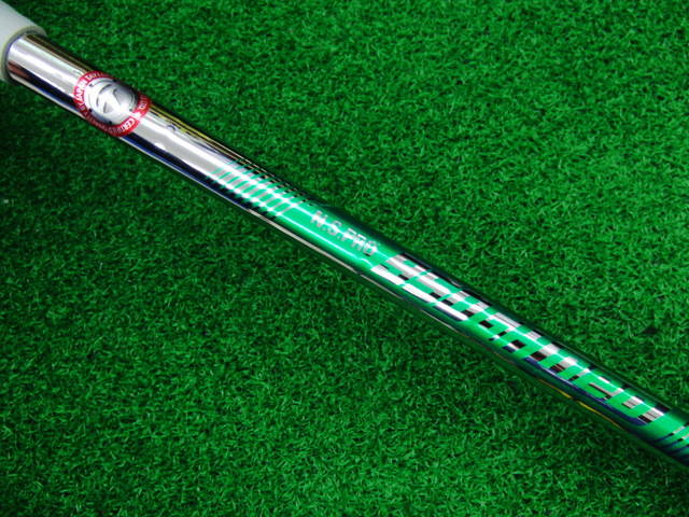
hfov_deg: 50.1
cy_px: 258
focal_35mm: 37
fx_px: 736
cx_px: 344
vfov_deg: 38.7
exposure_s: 1/40
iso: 400
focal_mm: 6.42
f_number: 3.6
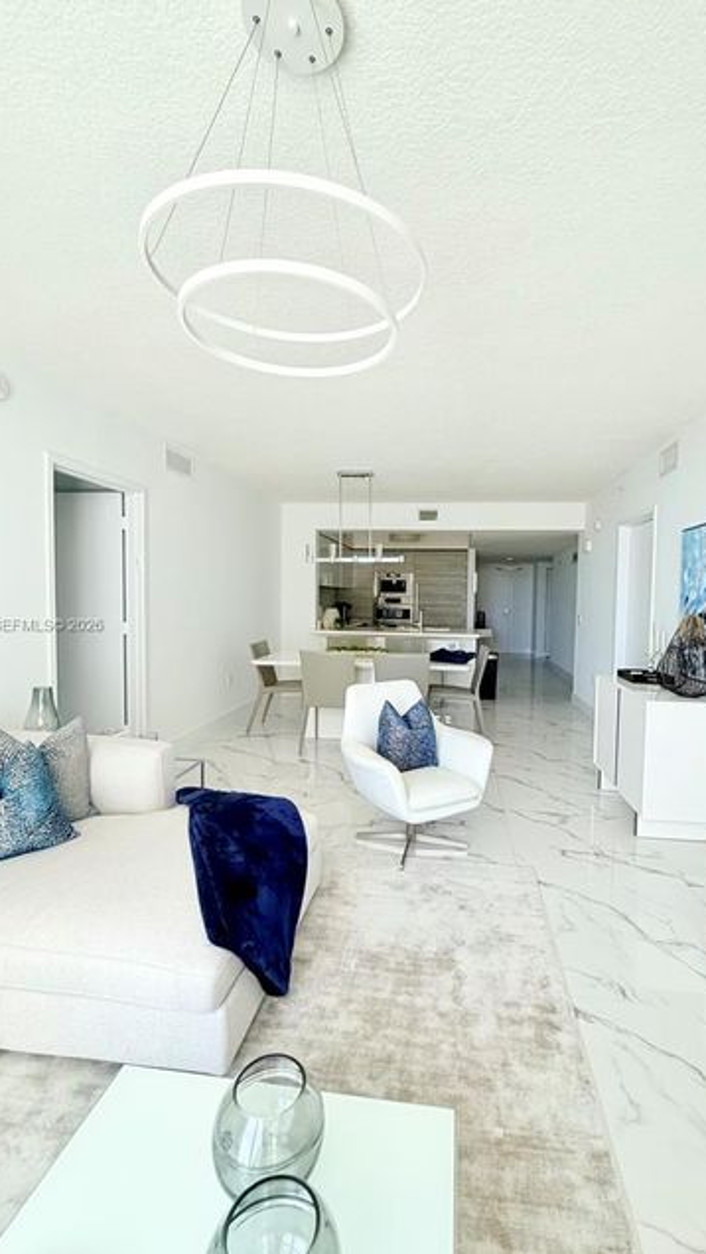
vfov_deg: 99.4
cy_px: 626
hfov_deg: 66.9
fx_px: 532
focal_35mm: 16
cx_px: 392
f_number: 2.2
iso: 320
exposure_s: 1/78
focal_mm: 2.22
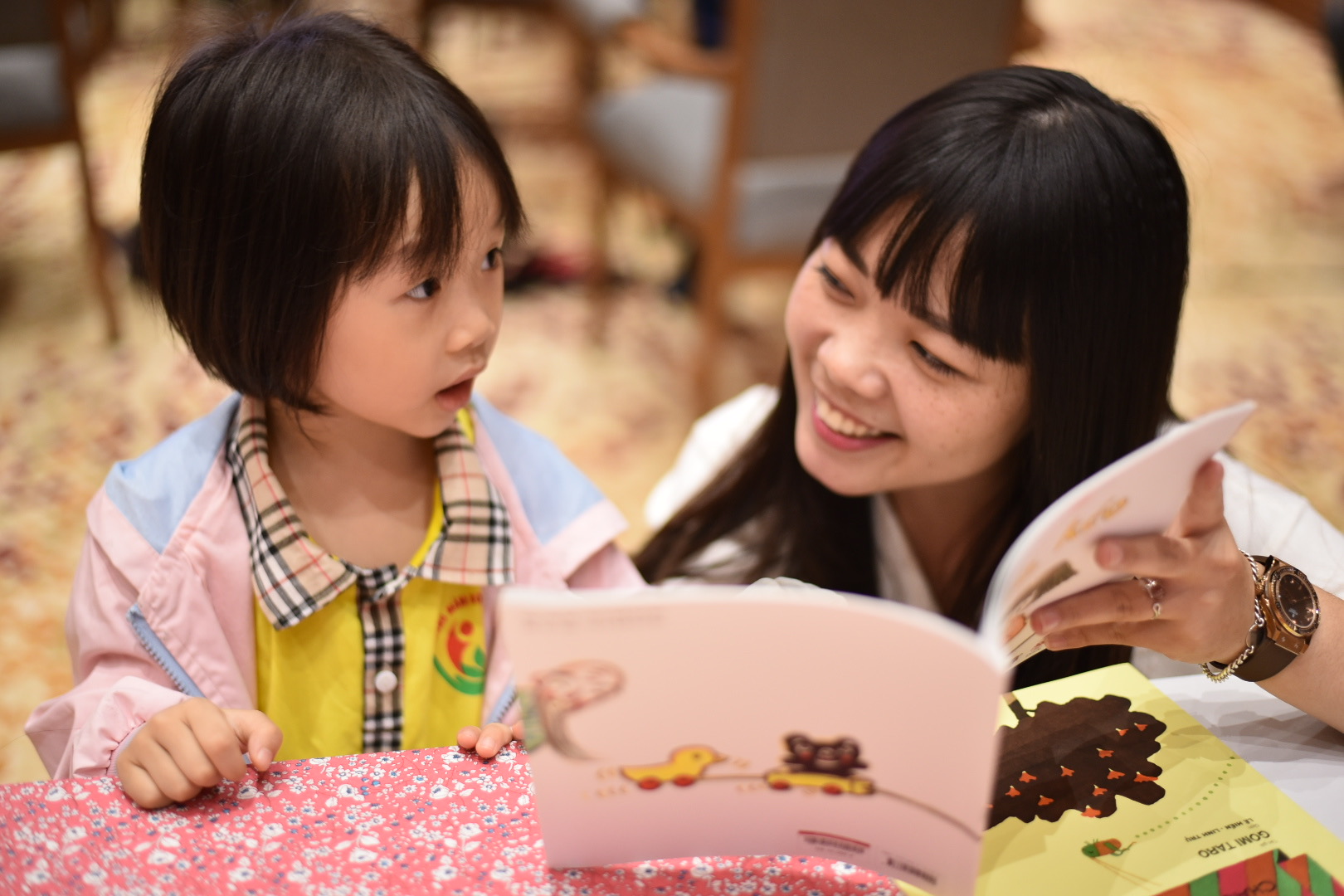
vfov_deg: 27.0
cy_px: 448
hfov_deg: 39.6
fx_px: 1867
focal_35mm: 50
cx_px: 672
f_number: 1.8
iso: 800
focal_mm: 50
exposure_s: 1/125
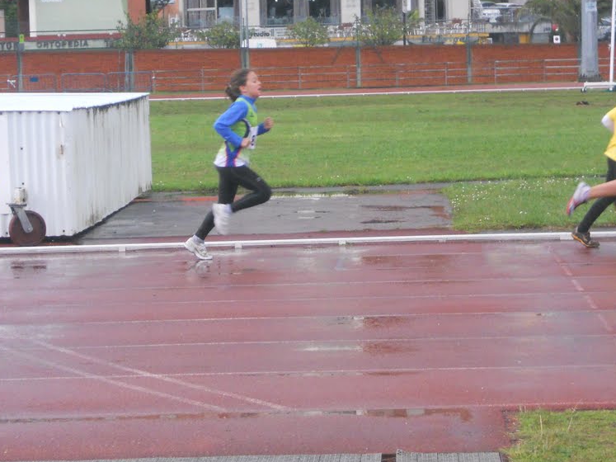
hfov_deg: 13.3
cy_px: 260
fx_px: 2633
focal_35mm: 148
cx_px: 310
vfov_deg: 10.0
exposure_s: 1/200
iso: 400
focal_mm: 19.6
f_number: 5.9
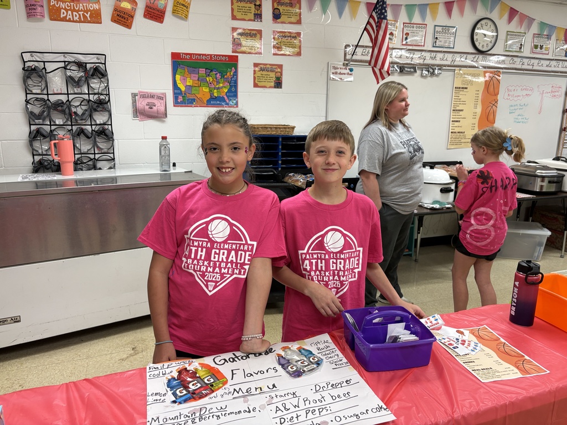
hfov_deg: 67.3
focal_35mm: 26
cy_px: 212
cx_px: 284
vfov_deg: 53.1
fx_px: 426
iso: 100
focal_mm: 5.96
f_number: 1.6
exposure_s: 1/60
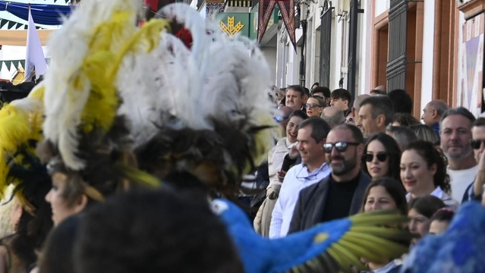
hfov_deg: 7.6
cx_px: -74
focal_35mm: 283
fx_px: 3641
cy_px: -12
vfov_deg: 4.3
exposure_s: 1/500
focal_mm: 72
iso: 200
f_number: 5.6
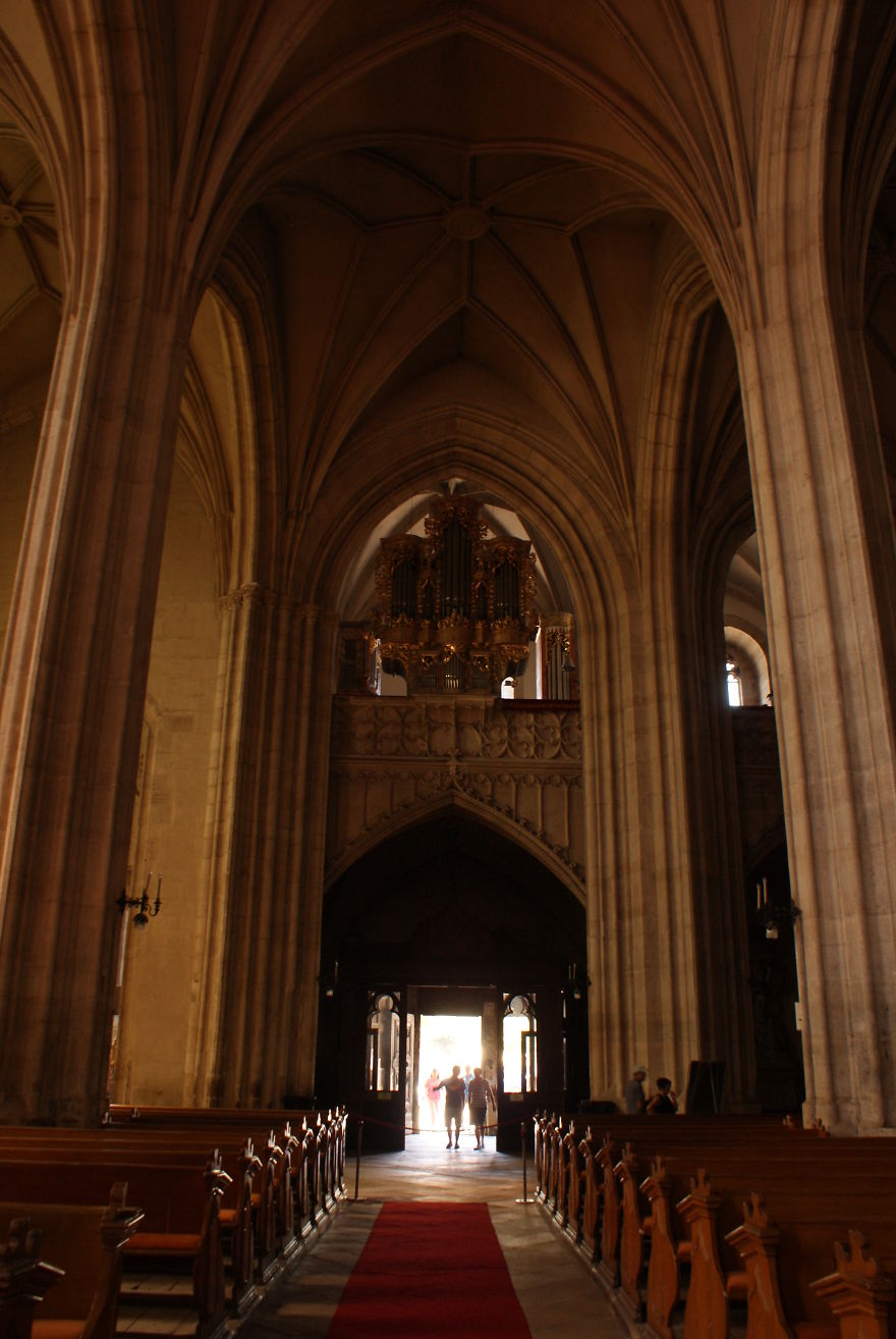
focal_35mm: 27
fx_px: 1005
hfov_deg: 48.1
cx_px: 448
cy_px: 670
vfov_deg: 67.3
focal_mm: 18
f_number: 5.6
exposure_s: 1/13
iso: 400
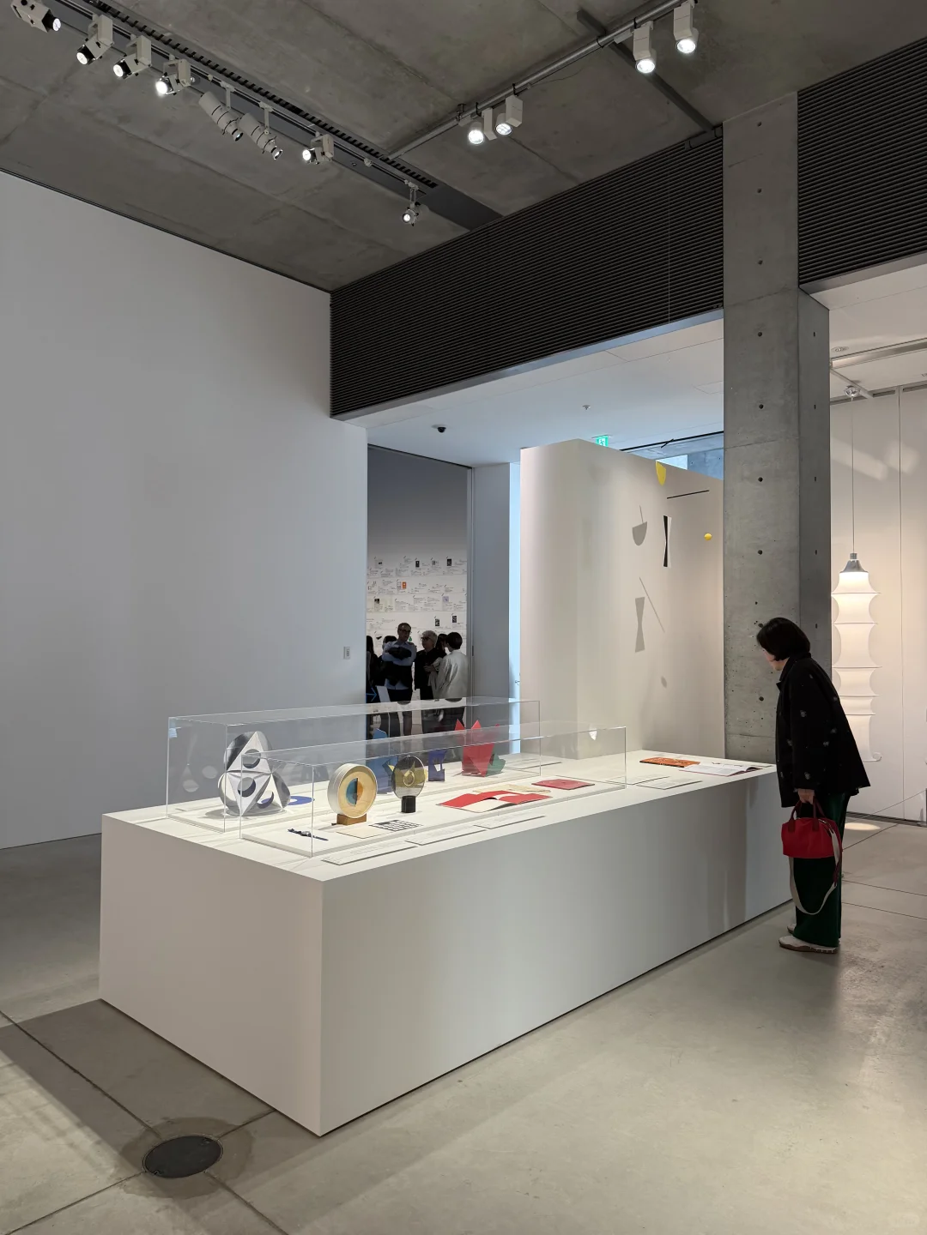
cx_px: 464
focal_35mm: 24
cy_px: 618
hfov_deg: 56.8
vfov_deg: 71.6
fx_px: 857
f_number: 1.78
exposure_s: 1/50
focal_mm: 6.76
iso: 160
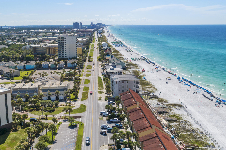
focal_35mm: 43
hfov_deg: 45.4
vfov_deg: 31.2
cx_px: 104
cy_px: 72
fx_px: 270
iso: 100
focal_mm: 8.8
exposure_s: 1/5000
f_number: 2.8
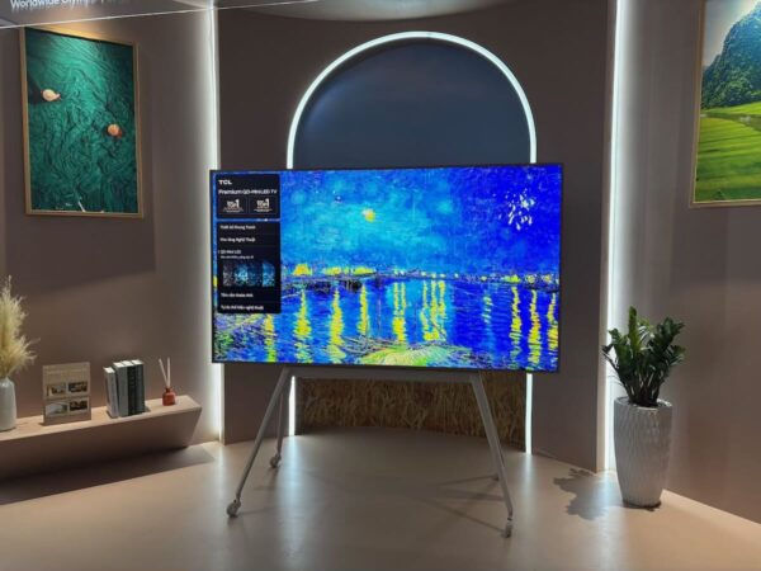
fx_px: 572
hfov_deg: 67.3
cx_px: 380
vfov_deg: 53.1
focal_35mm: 26
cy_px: 286
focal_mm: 5.96
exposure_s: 1/100
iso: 64
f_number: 1.6
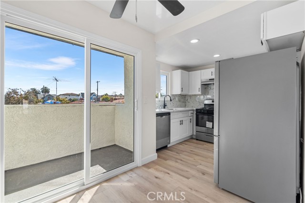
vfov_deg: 77.3
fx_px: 127
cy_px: 102
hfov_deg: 100.4
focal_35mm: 15
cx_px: 152
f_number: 7.1
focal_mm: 10
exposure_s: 1/20
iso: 100
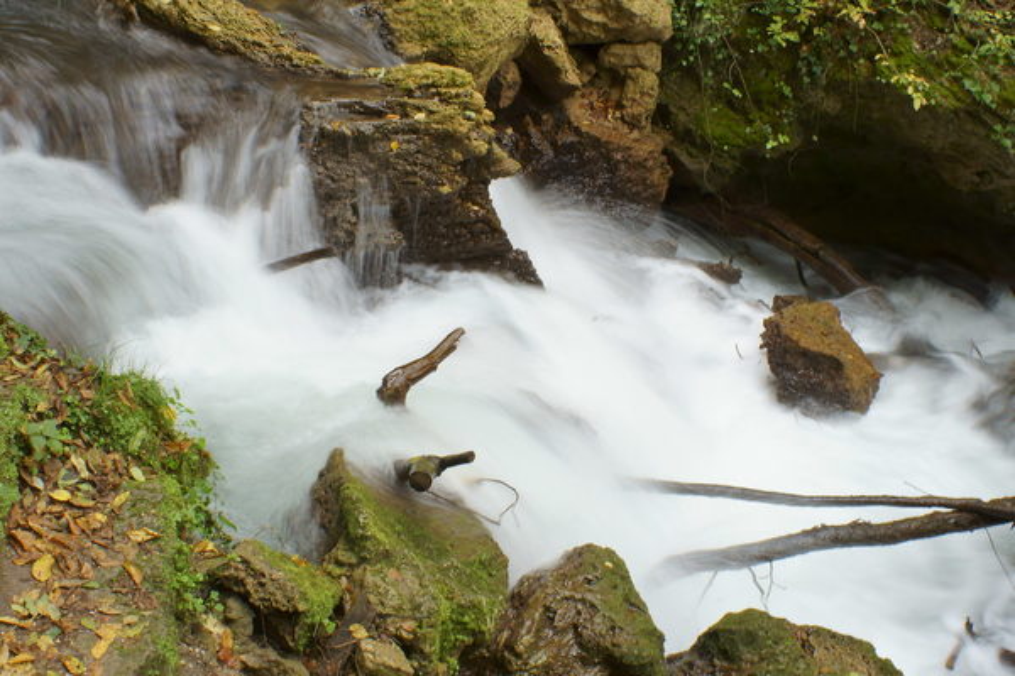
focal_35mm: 42
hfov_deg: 46.4
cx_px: 508
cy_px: 338
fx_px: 1184
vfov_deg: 31.9
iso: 200
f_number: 20
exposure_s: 1/4
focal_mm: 28
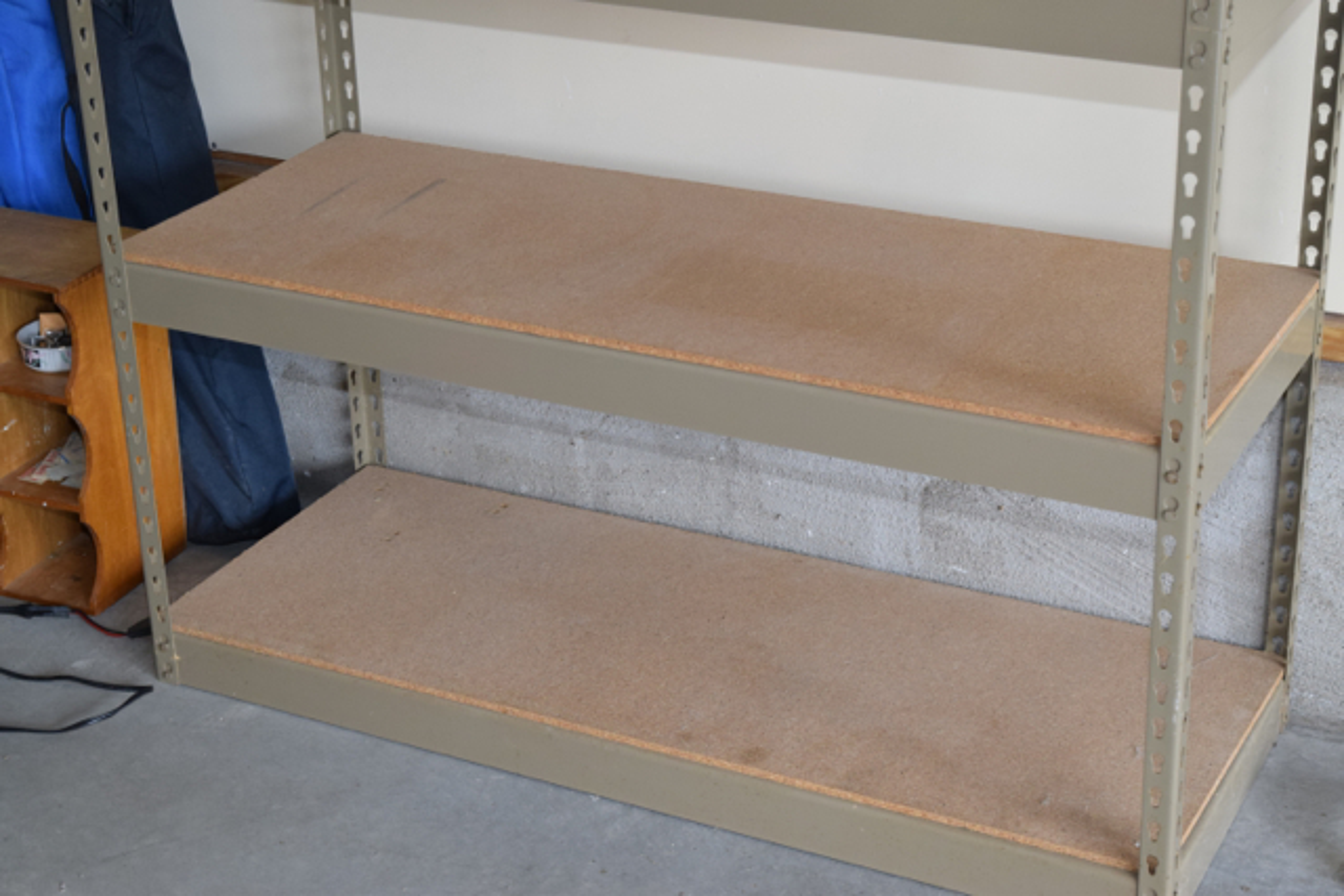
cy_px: 448
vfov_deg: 19.7
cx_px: 672
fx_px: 2576
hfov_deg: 29.2
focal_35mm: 69
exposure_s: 1/125
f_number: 6.3
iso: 800
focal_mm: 46
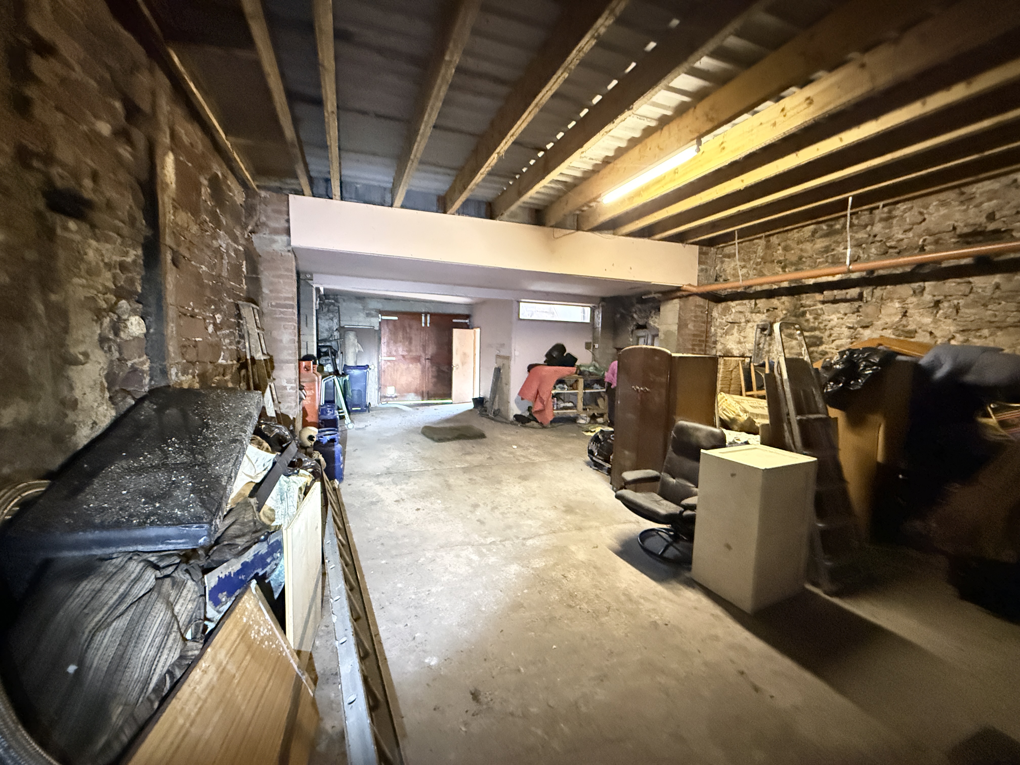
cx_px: 510
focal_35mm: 14
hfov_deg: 102.1
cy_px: 382
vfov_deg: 85.7
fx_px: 413
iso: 2500
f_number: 2.2
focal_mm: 2.22
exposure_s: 1/20
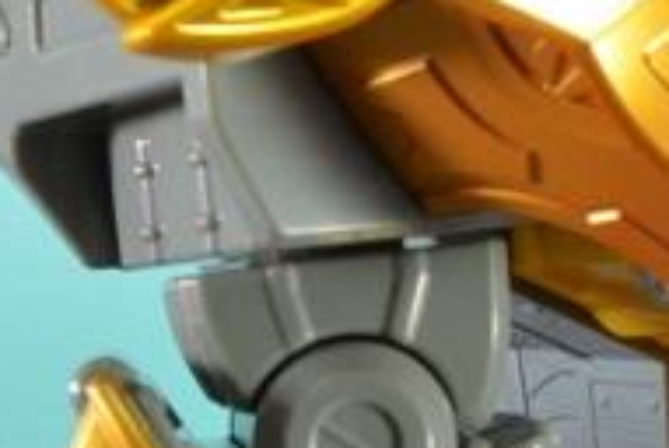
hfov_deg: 18.5
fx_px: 2047
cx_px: 275
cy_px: 332
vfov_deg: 12.5
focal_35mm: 110
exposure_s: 1.6
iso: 100
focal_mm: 22
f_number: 20
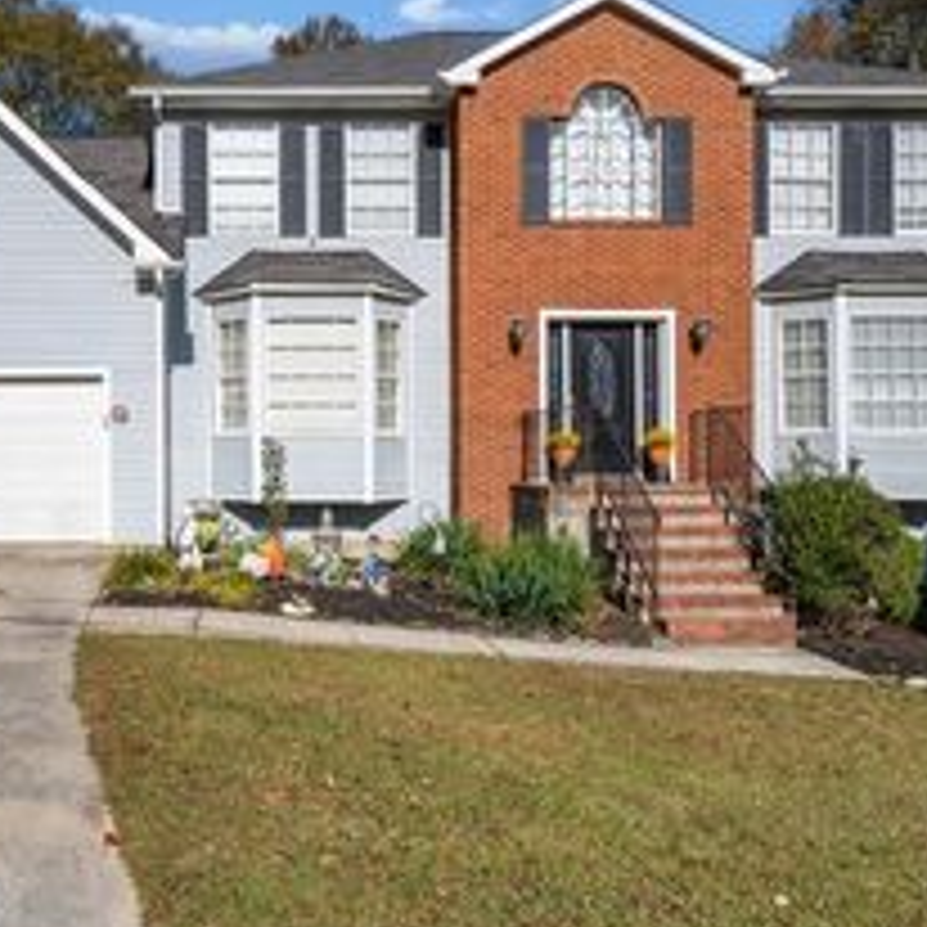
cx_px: 266
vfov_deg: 49.7
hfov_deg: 48.4
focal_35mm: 33
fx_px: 1000
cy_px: 475
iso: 100
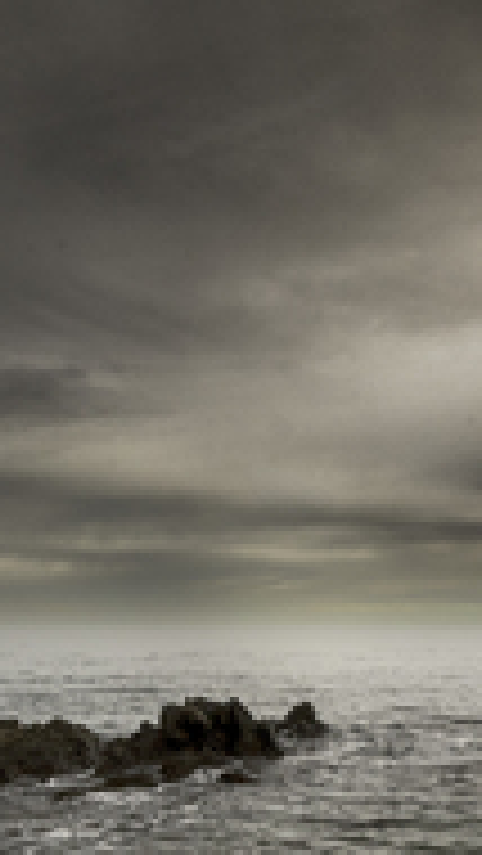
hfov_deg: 29.9
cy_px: 655
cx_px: 432
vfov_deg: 50.3
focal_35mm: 38
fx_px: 863
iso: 400
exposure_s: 1/80
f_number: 20
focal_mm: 10
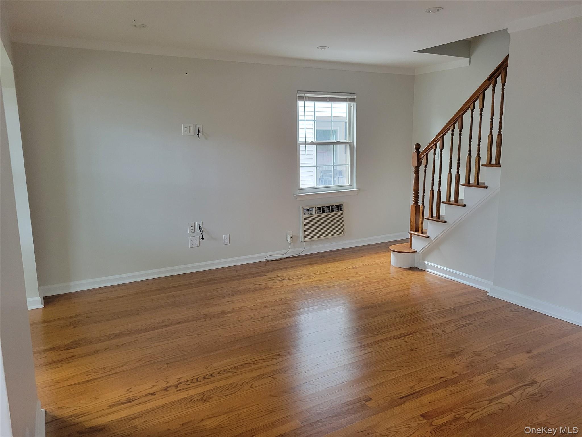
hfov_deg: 67.3
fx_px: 437
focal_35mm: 26
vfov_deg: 53.1
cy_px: 218
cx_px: 291
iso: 250
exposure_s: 1/120
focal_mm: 5.4
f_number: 1.8
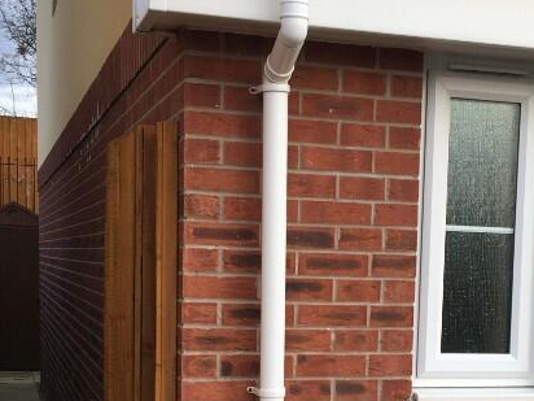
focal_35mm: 72
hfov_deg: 26.8
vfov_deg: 19.9
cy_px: 391
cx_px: 381
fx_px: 1111
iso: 25
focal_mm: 4.15
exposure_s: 1/118
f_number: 2.2
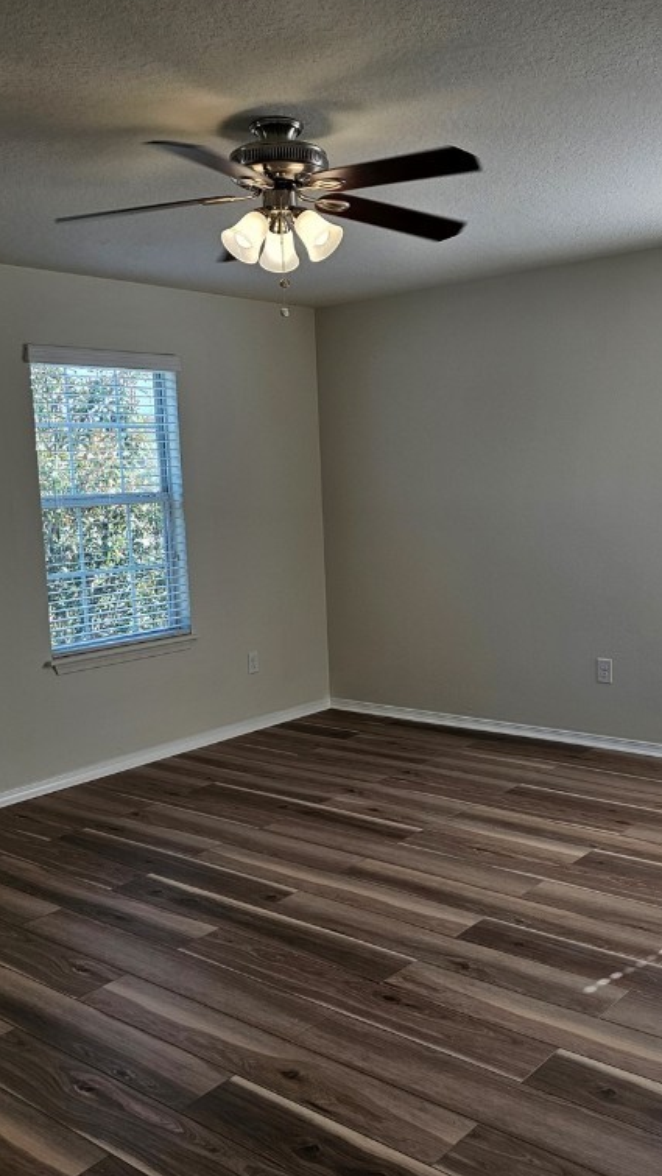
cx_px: 322
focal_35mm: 34
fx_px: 1060
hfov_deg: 34.7
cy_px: 587
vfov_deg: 58.0
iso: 40
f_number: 1.7
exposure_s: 1/120
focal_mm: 6.3
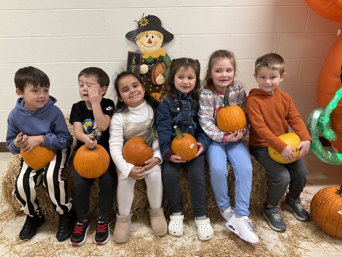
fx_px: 287
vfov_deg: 48.2
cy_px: 128
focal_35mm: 29
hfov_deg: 61.7
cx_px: 171
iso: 160
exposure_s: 1/60
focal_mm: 3
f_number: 1.8
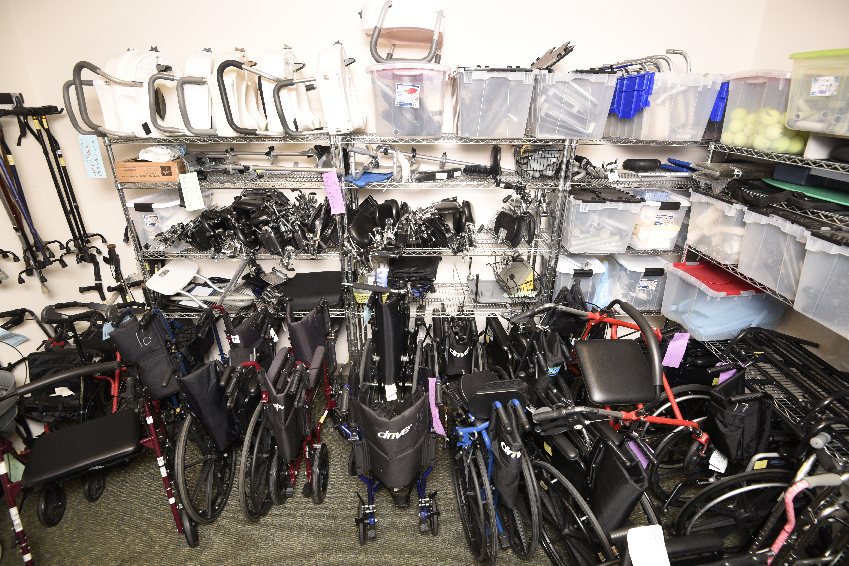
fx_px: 377
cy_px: 283
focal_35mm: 16
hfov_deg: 96.7
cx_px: 424
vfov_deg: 73.8
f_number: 5.6
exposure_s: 1/200
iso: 800
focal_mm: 16
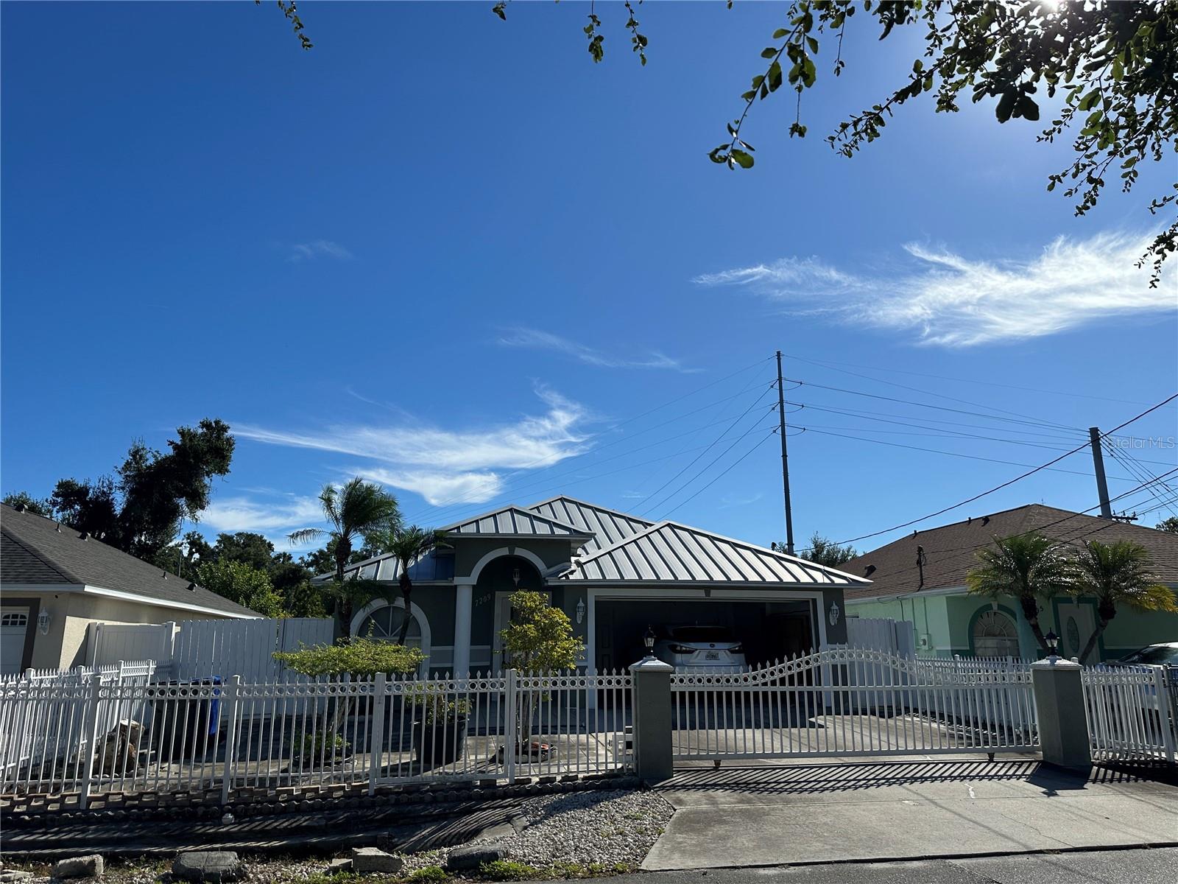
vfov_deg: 56.8
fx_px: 817
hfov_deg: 71.6
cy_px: 442
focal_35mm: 24
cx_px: 589
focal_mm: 6.86
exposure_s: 1/8197
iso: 80
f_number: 1.78
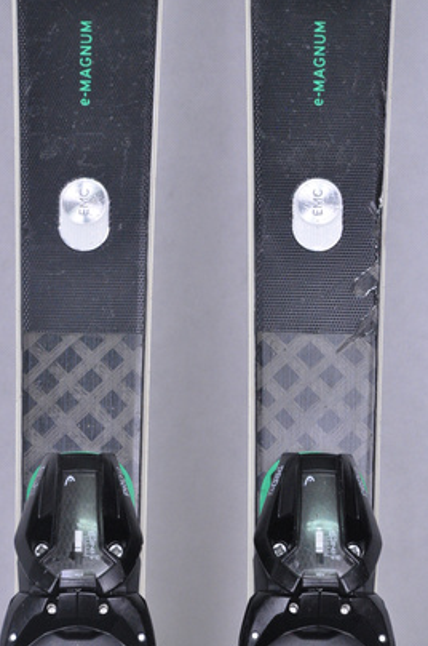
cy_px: 307
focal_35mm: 176
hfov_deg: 7.8
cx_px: 200
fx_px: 3141
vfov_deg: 11.7
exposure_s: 1/125
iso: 3200
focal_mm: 105
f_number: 8
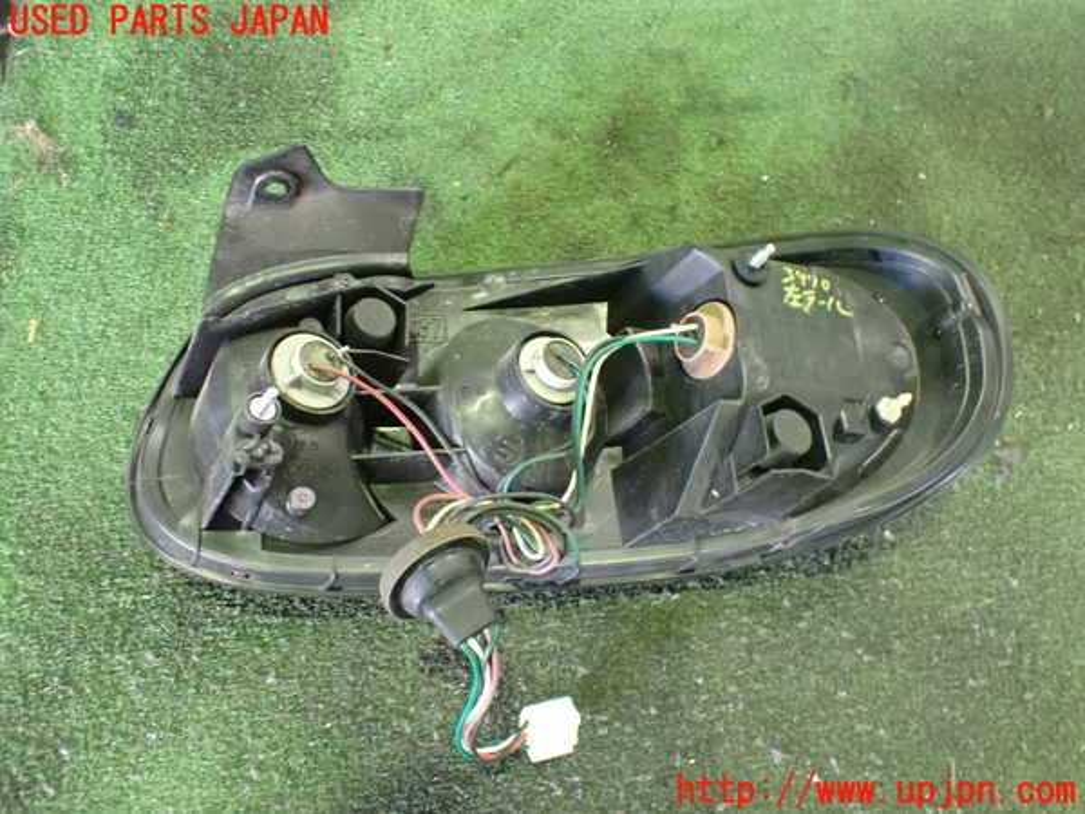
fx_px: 940
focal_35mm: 30
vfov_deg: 46.8
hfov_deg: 60.0
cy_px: 407
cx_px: 542
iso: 1250
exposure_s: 1/30
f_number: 2.3
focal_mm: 5.4
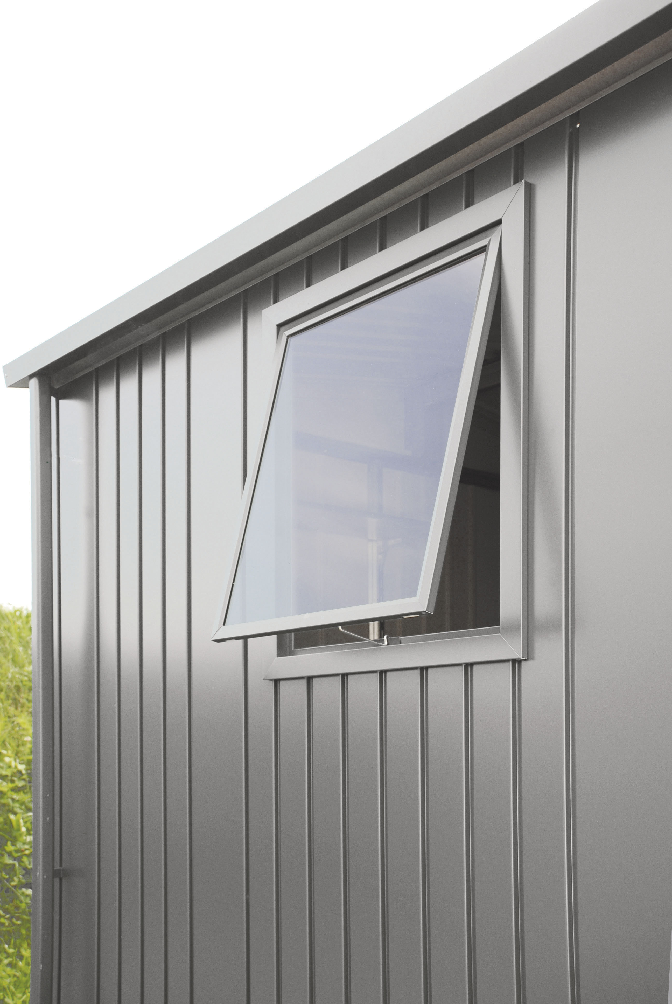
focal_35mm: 42
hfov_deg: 32.0
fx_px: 1173
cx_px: 336
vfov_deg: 46.3
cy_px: 502
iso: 160
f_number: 5.6
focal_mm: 28
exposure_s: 1/125
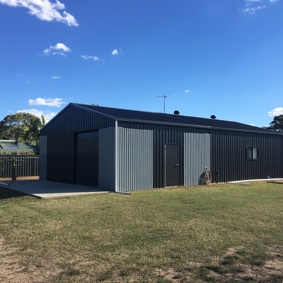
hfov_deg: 47.1
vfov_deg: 47.2
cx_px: 160
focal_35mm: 35
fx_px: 324
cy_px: 138
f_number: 2.2
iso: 25
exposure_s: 1/1202
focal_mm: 4.15
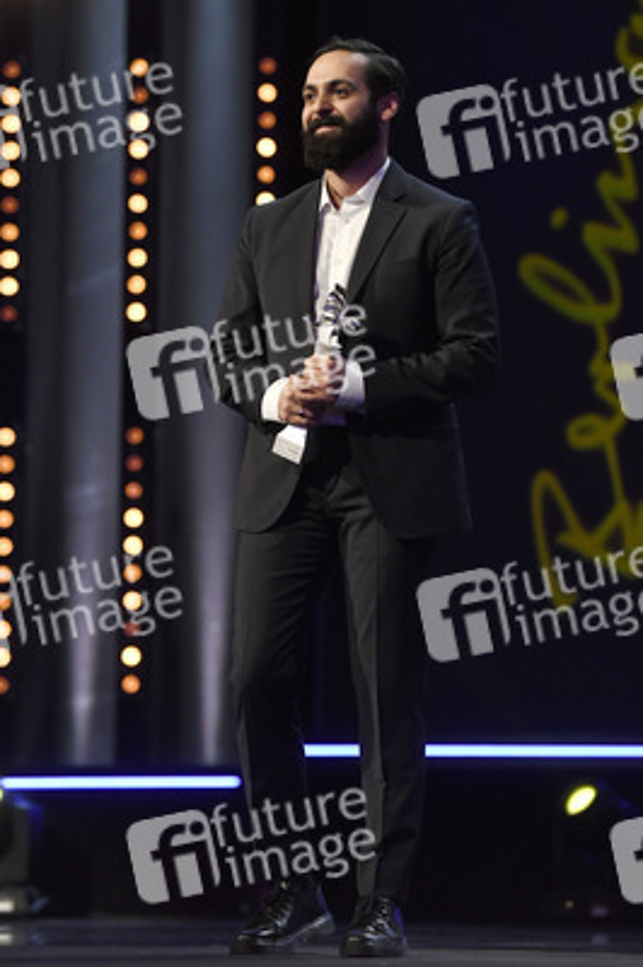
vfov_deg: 15.2
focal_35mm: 135
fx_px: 3623
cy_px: 484
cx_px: 322
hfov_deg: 10.1
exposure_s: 1/320
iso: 3200
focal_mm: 135
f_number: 4
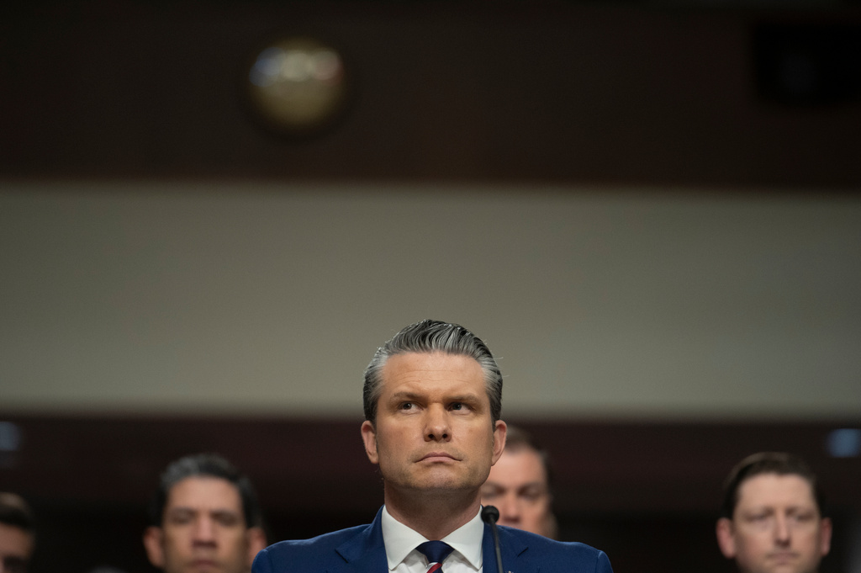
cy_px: 286
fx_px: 4779
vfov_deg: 6.9
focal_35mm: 200
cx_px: 430
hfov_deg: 10.3
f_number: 2.8
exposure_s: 1/320
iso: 3200
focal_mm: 200
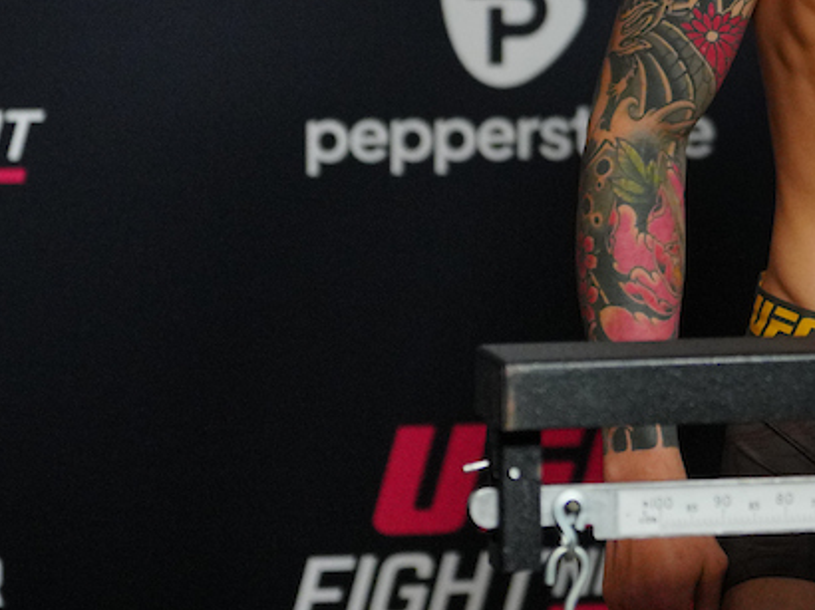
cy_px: -18
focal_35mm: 197
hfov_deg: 9.9
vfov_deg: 7.5
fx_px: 4635
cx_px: 928
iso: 2000
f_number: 2.8
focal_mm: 70
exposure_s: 1/1000
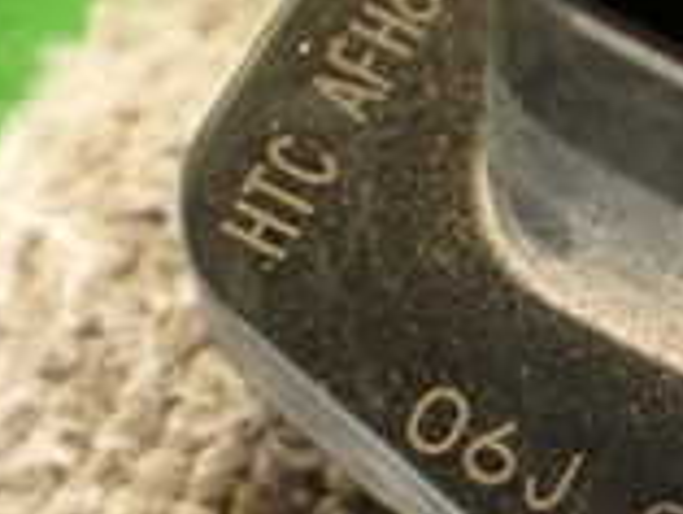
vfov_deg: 12.1
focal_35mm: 122
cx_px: 818
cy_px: 488
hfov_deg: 15.5
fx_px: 2409
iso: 200
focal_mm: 5.79
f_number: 2.4
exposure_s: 1/30
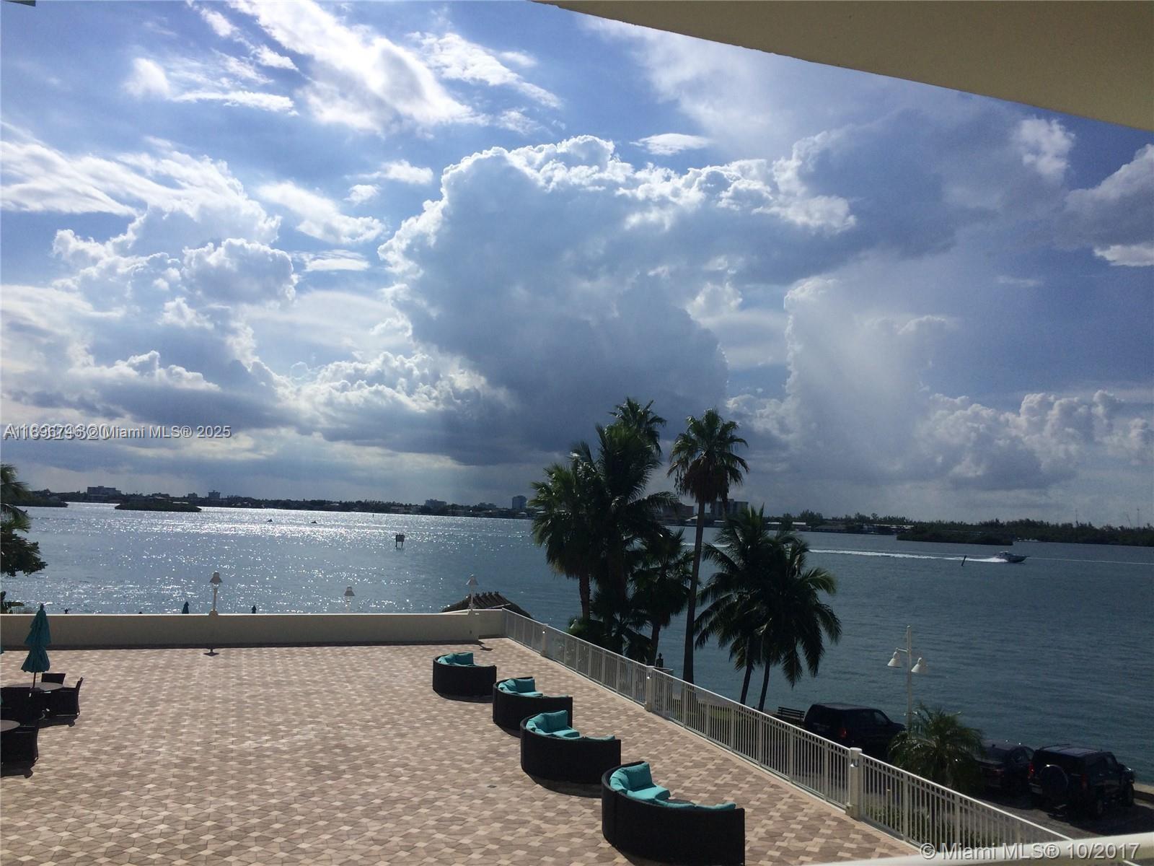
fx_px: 967
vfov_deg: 48.2
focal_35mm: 29
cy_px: 433
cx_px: 577
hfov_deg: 61.7
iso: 32
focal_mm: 4.15
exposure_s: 1/4115
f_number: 2.2
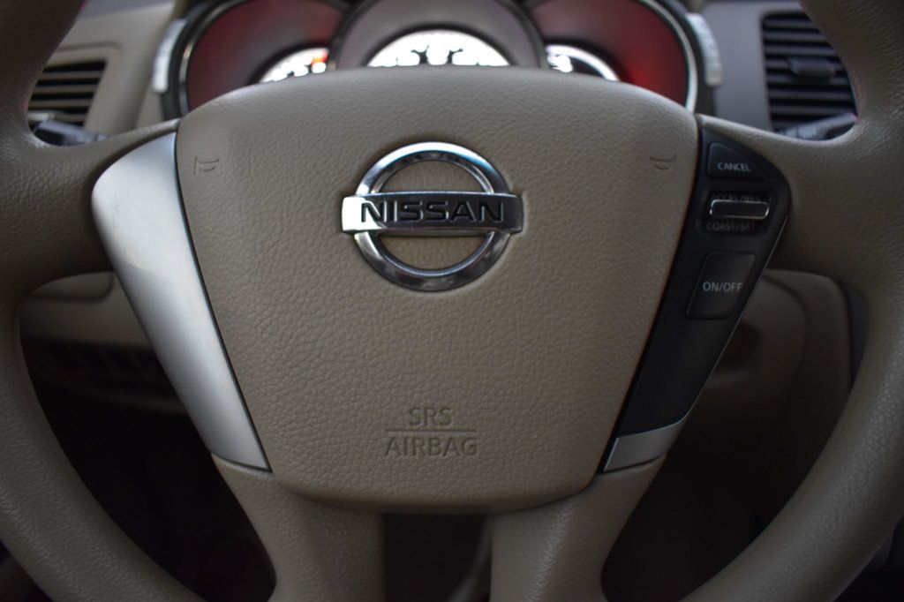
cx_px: 452
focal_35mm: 27
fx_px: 678
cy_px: 301
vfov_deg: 47.9
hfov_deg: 67.4
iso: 1600
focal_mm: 18
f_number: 3.5
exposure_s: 1/8
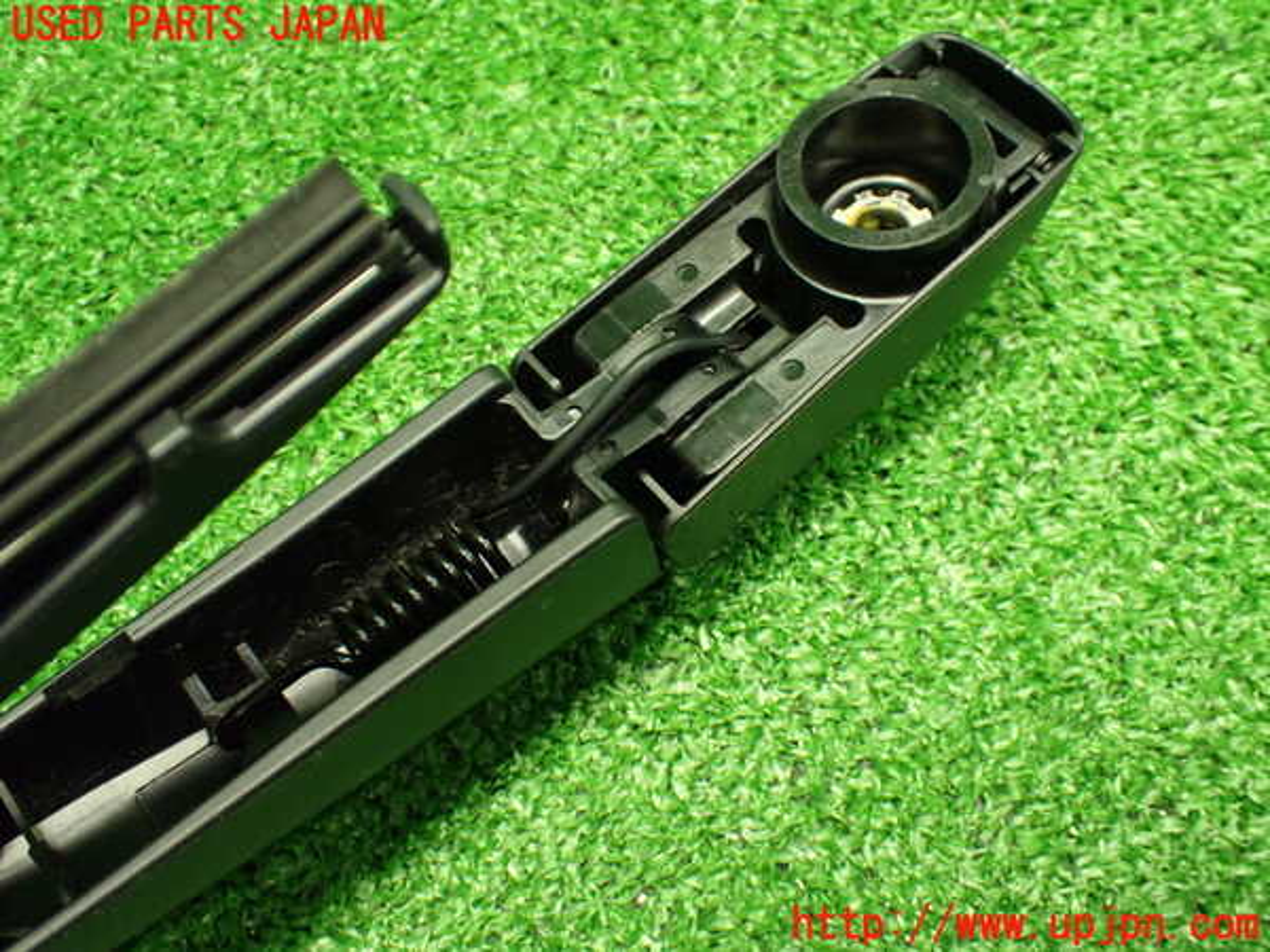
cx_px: 635
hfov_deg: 51.4
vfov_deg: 39.7
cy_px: 476
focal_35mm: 36
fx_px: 1321
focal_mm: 6.37
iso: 800
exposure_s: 1/60
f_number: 2.5
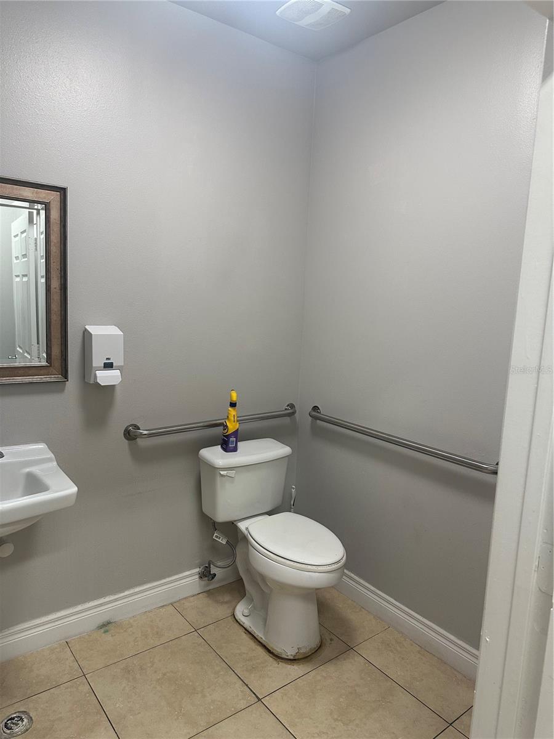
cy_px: 370
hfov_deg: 56.8
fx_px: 512
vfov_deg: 71.6
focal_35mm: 24
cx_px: 277
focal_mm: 6.86
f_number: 1.78
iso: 200
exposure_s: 1/120
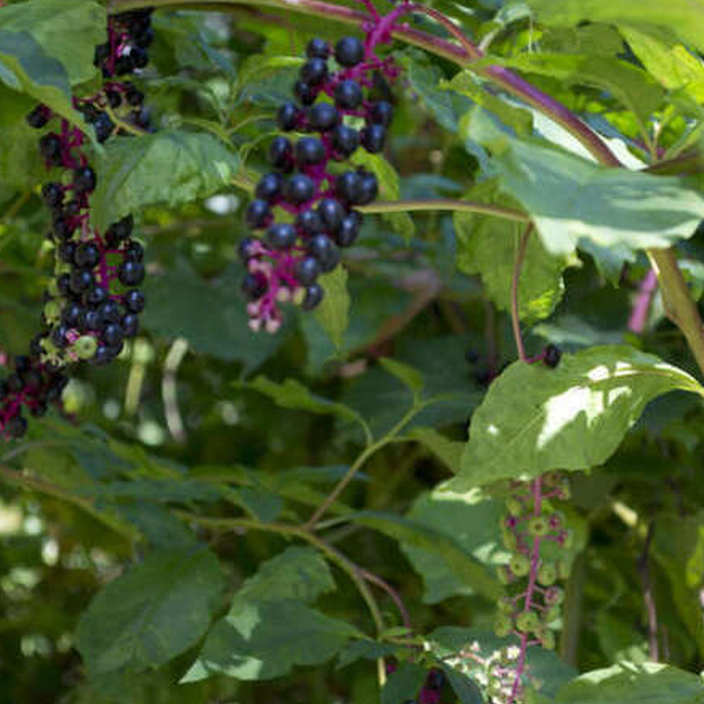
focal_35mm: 128
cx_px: 452
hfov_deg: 13.6
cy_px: 395
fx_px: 2940
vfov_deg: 13.7
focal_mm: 55
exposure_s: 1/125
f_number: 5.6
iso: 250
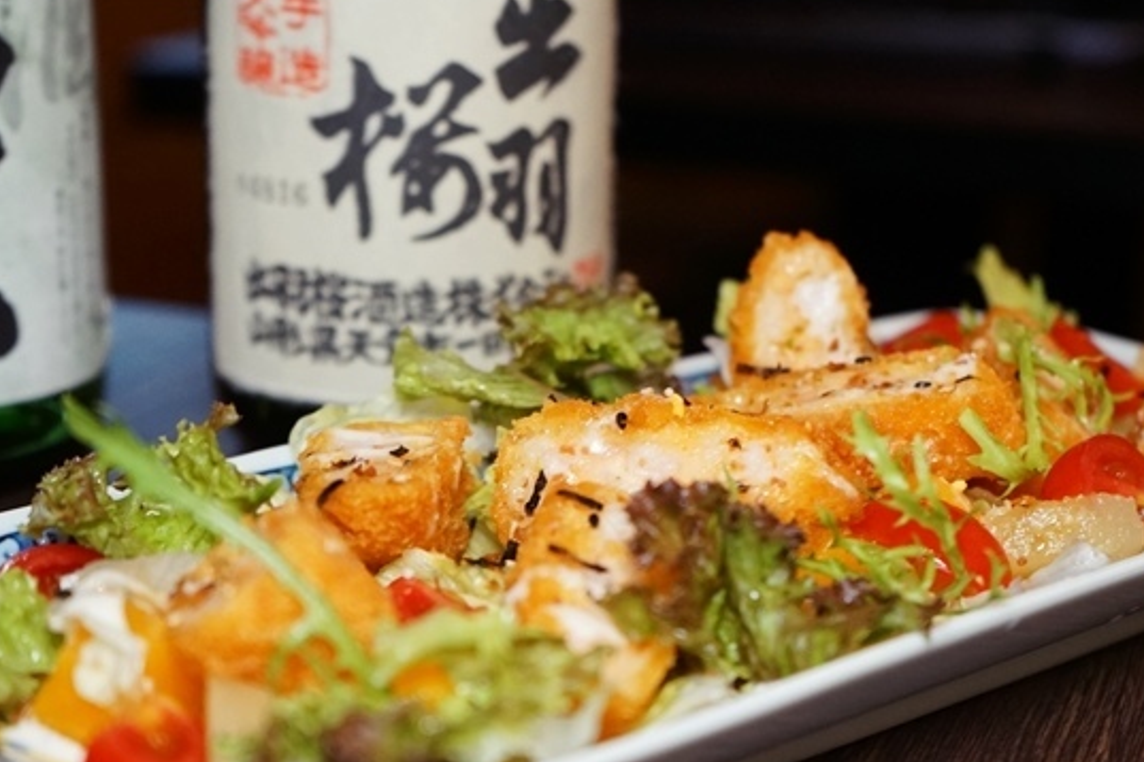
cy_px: 433
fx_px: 2224
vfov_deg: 19.4
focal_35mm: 70
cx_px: 631
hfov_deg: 28.8
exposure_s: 1/60
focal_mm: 47
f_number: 4.5
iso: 2000
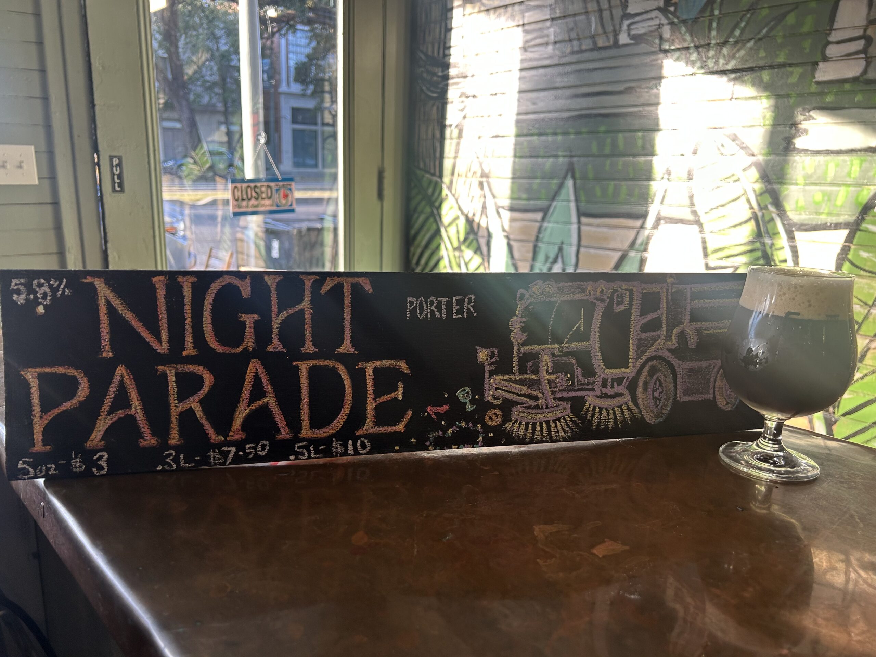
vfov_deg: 53.1
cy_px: 328
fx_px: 658
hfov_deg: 67.3
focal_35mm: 26
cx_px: 438
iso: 64
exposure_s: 1/120
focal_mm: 5.7
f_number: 1.5
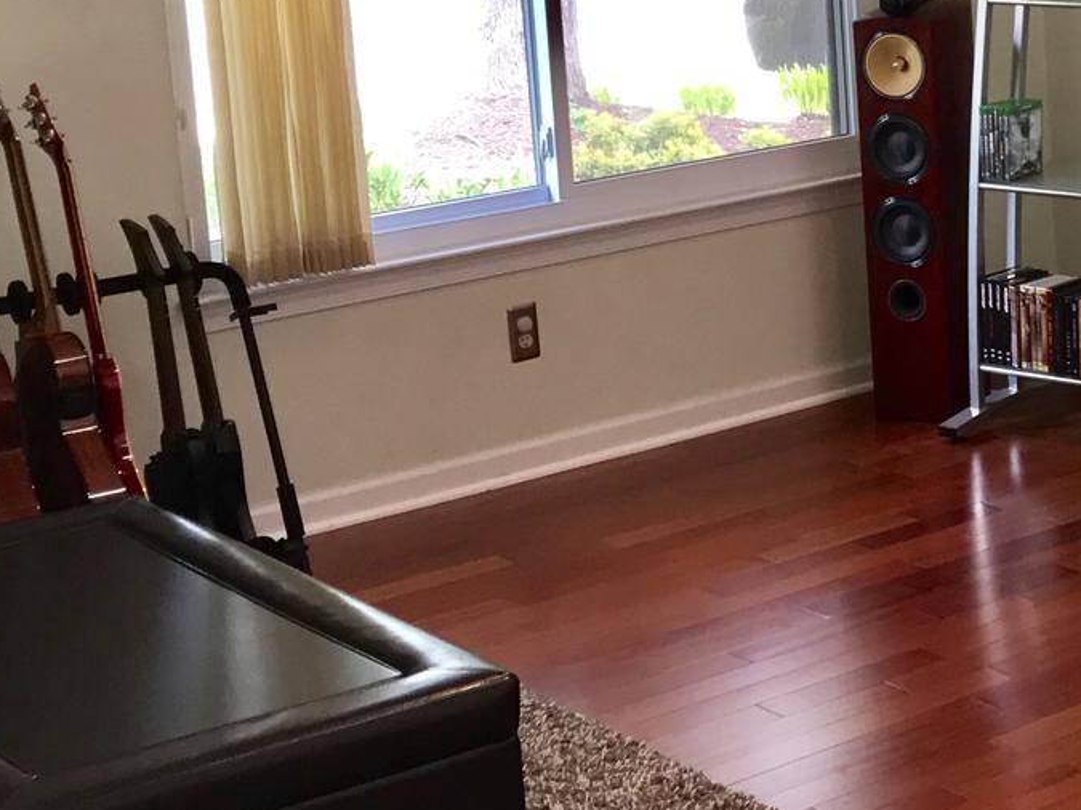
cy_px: 142
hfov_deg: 22.2
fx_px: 2654
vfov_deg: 17.2
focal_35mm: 85
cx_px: 1057
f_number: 1.8
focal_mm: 3.99
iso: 32
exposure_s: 1/30
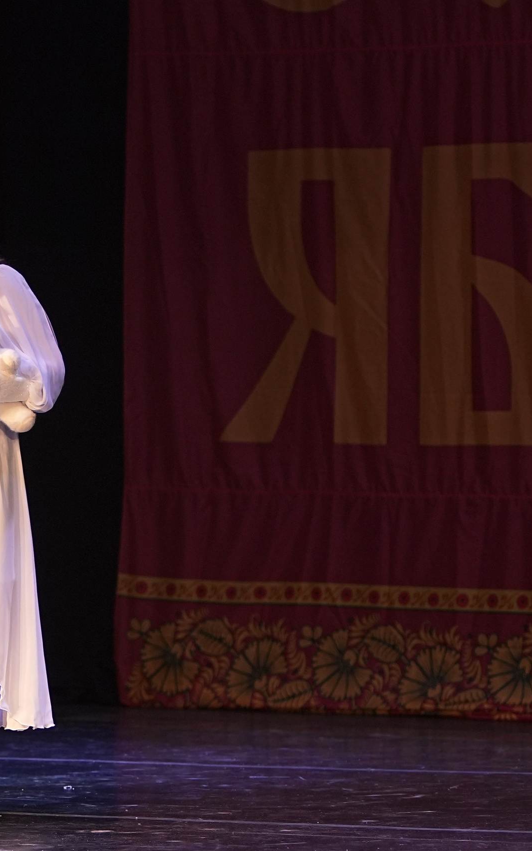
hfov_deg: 6.0
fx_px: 5059
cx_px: -82
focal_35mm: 218
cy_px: 427
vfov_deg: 9.6
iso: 1600
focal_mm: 95
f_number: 2.8
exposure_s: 1/400
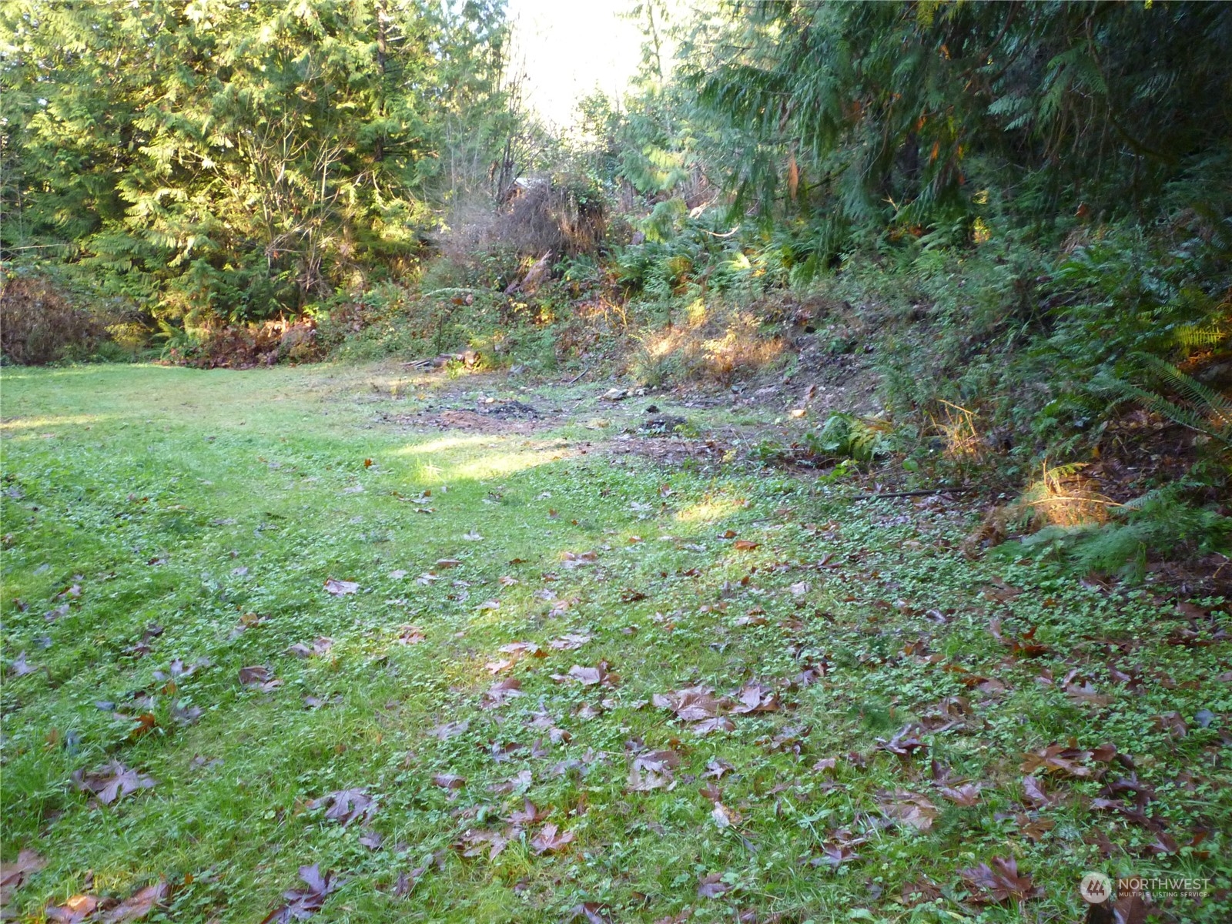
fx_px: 1032
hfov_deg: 61.7
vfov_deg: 48.2
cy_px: 462
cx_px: 616
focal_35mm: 29
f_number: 3.3
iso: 250
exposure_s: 1/30
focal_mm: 5.2
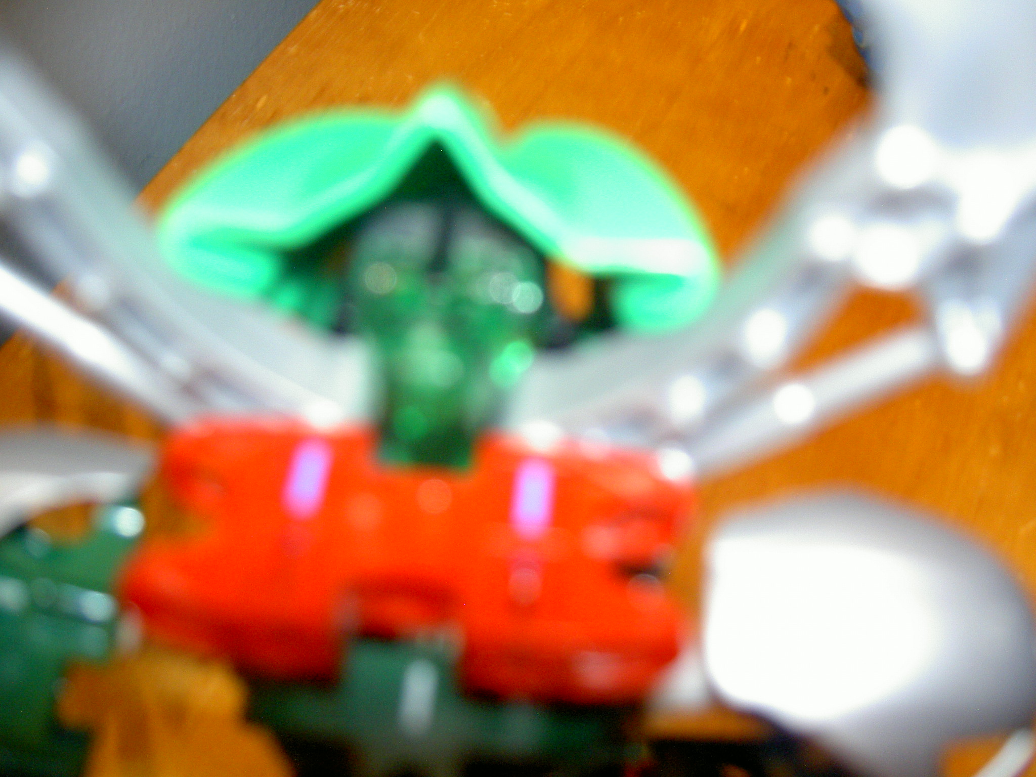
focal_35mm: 39
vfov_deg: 36.8
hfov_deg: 47.9
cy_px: 388
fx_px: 1167
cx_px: 518
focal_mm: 8
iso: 200
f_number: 2.8
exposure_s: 1/8
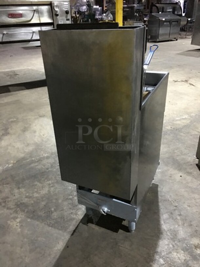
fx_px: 223
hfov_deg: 48.2
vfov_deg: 61.7
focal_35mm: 29
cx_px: 100
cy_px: 134
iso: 100
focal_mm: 4.15
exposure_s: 1/4
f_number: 2.2
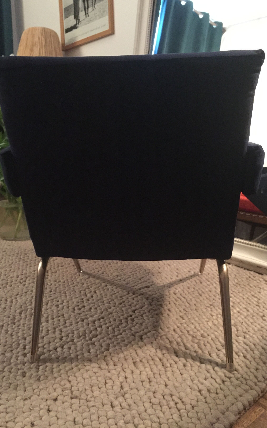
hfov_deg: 40.6
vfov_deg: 61.2
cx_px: 125
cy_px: 213
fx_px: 361
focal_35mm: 31
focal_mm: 4.15
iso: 200
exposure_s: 1/8
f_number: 2.2
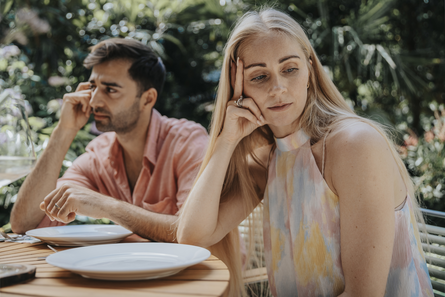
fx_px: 470
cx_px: 222
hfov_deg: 50.7
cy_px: 148
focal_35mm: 38
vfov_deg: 35.1
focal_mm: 38
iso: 200
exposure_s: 1/1000
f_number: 2.8
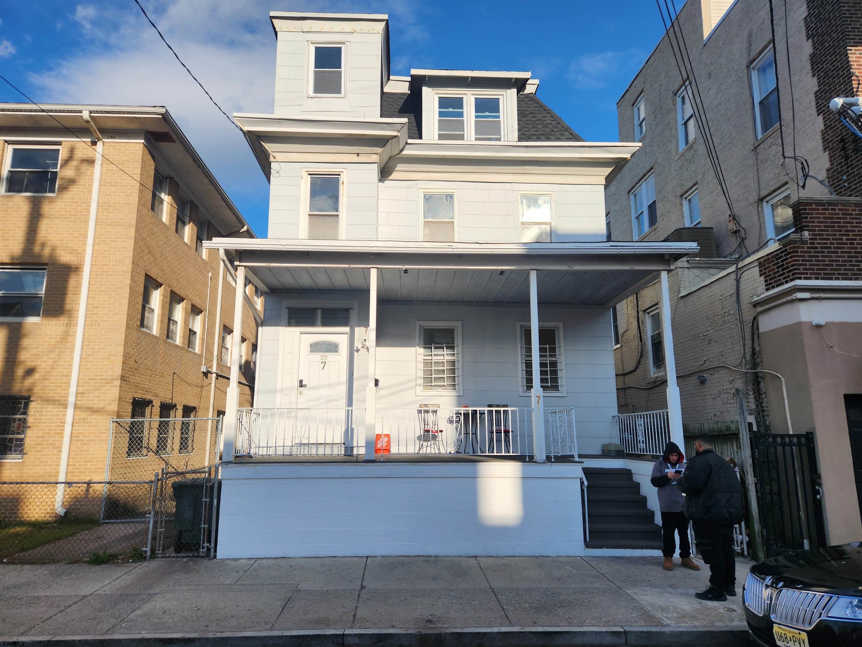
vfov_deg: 58.9
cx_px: 431
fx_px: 573
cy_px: 324
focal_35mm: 23
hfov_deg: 73.9
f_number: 1.8
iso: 20
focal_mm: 5.4
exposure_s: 1/2246
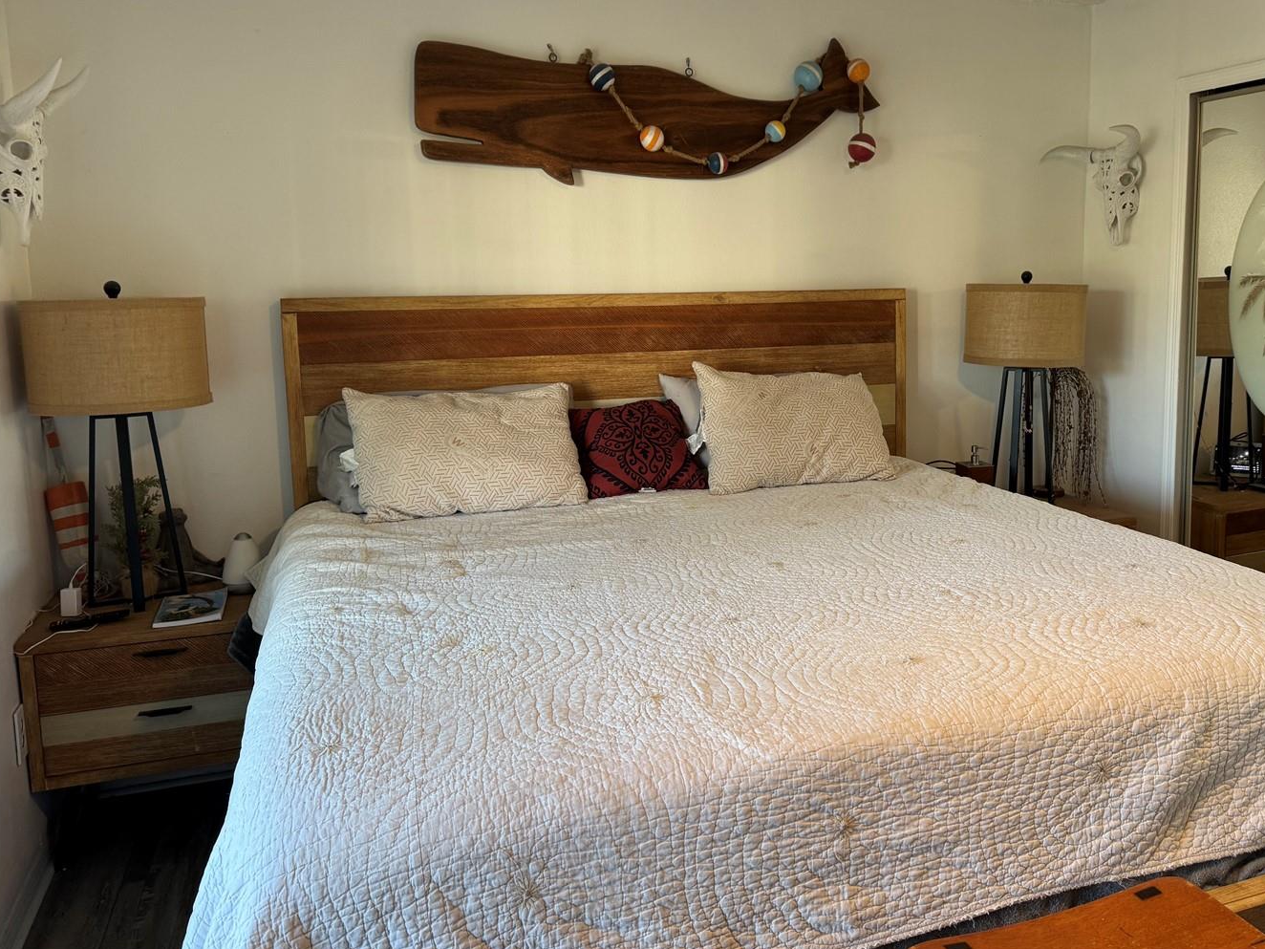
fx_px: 1060
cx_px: 758
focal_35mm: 29
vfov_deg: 48.1
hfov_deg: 61.1
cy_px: 404
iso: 125
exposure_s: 1/60
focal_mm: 6.76
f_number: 1.78
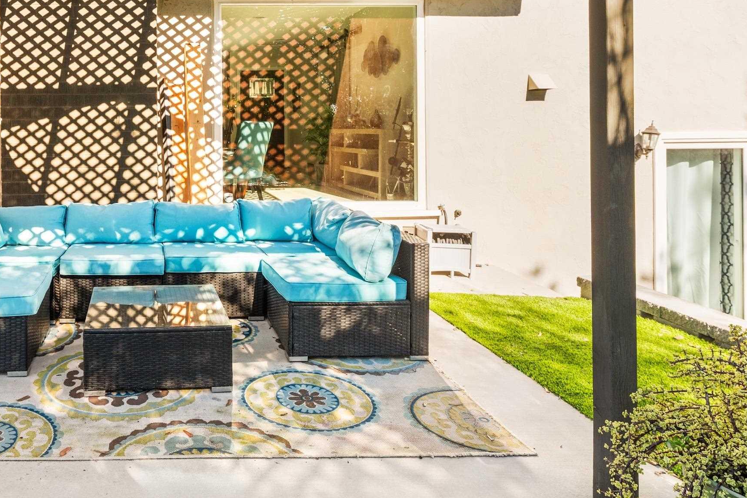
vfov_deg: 45.5
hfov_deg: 61.7
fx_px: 581
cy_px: 156
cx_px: 185
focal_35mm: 28
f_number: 8
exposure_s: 1/80
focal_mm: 16
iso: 160
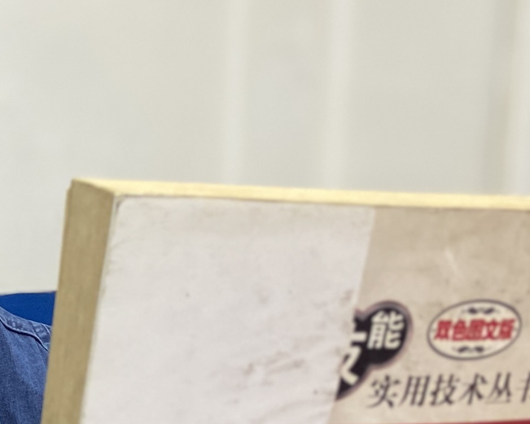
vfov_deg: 14.0
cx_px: -108
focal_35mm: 109
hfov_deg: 16.8
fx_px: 1710
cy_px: 379
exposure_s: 1/50
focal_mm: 4.25
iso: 125
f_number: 1.8
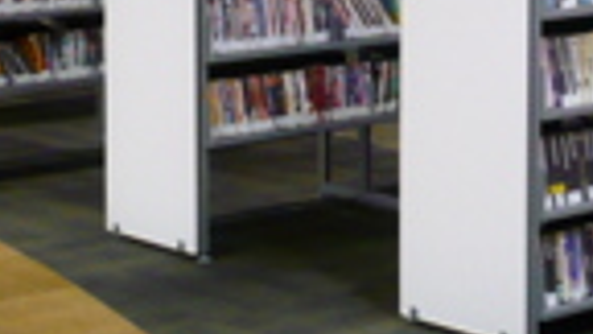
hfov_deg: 16.9
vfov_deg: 9.3
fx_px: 1997
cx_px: 358
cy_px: -148
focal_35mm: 127
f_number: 2.8
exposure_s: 1/20
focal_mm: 5.8
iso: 200
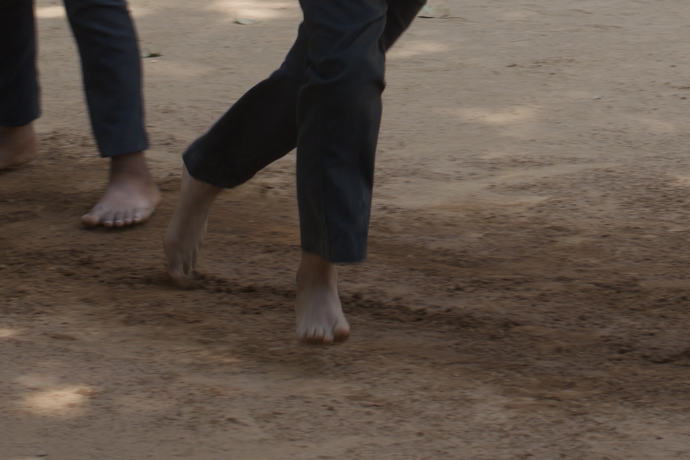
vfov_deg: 6.0
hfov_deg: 9.1
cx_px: 542
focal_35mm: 226
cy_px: -94
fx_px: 4338
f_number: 6.3
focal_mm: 55
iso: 100
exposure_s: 1/160
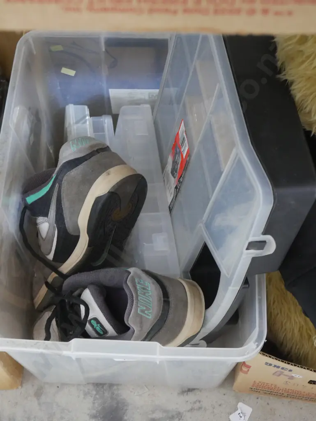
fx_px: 657
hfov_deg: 27.1
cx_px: 158
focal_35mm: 54
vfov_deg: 35.5
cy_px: 210
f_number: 5.3
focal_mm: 27
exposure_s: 1/15
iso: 3200
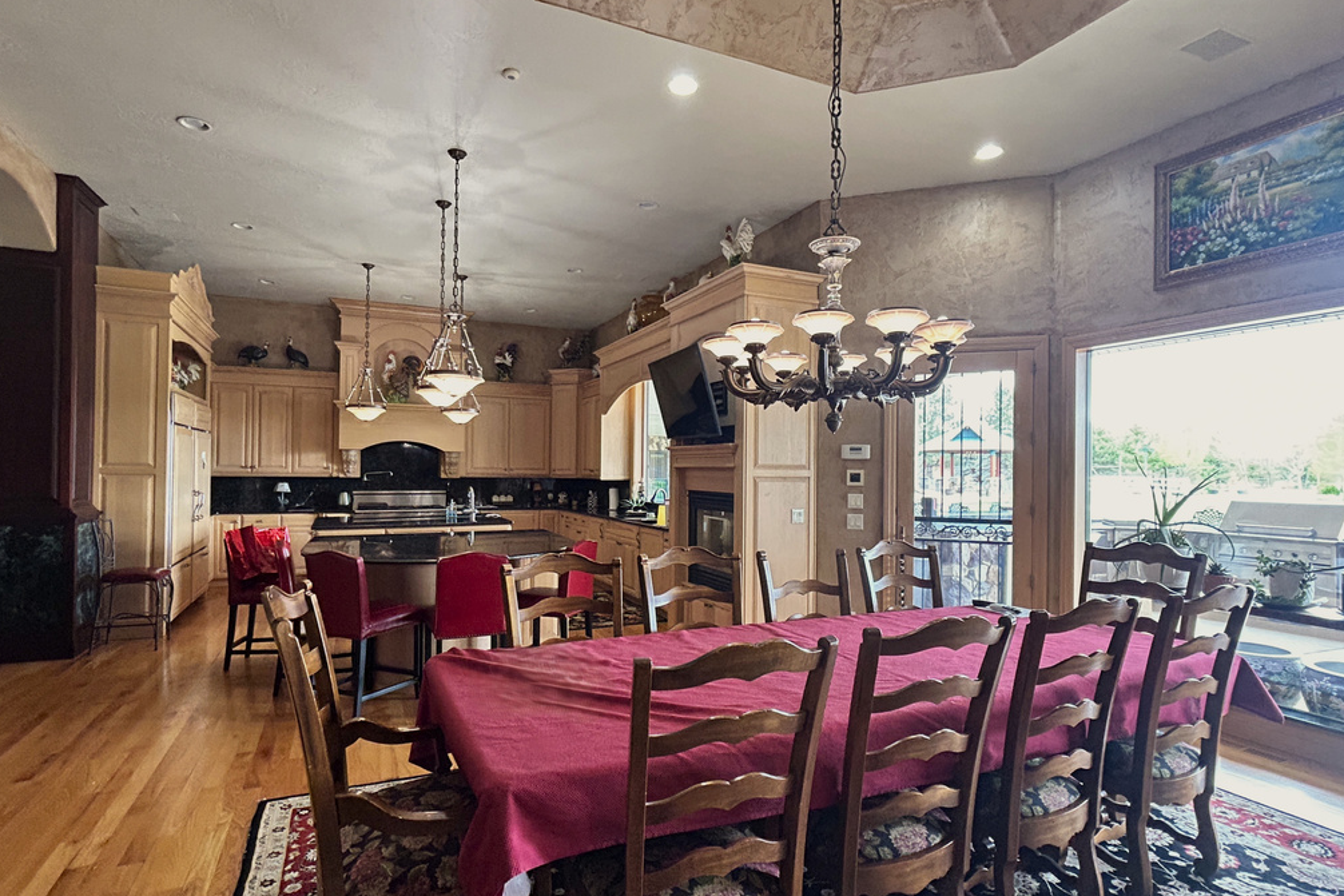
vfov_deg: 67.4
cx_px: 667
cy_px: 461
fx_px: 672
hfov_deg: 90.0
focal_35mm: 18
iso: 500
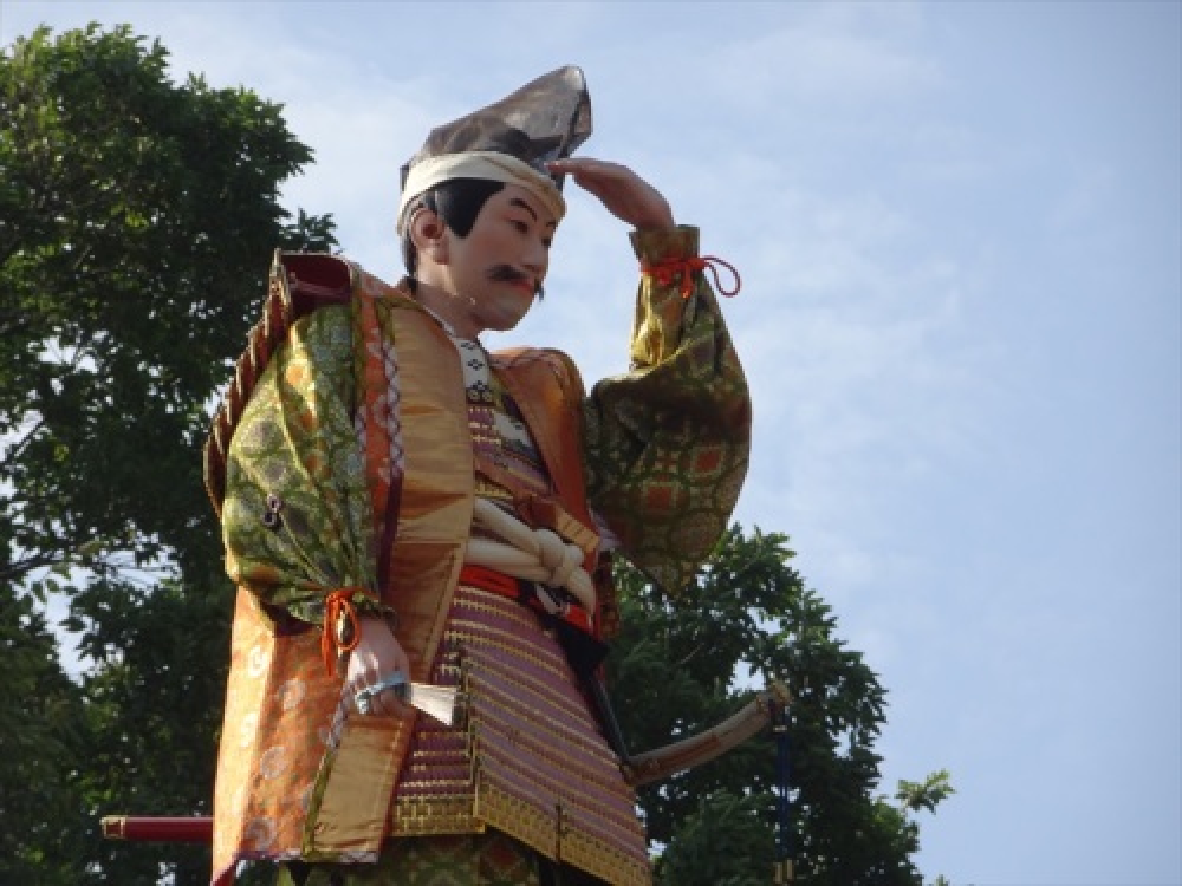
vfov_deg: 5.7
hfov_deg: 7.6
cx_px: 591
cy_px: 443
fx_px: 8946
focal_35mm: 262
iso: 80
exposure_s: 1/400
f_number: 6.3
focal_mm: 44.78
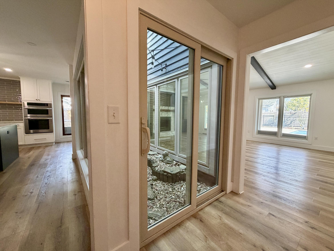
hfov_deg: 102.1
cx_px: 167
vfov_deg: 85.7
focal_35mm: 14
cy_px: 126
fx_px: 135
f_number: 2.2
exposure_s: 1/120
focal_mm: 2.22
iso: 320
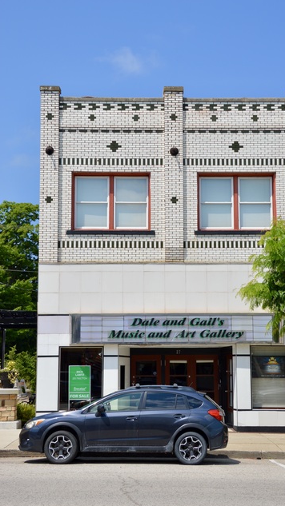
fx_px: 746
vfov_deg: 37.5
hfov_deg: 21.6
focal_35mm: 56
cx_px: 169
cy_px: 253
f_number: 9
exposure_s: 1/320
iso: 100
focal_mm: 35
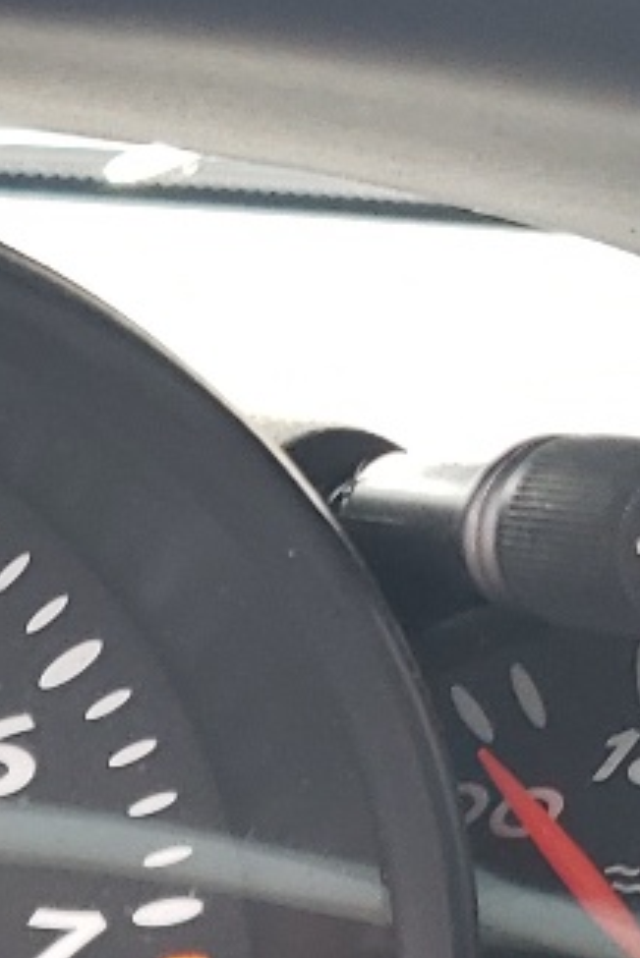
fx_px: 3543
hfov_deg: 9.9
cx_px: -442
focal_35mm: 133
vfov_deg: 14.6
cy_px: 1312
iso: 69
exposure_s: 1/60.2
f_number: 1.5
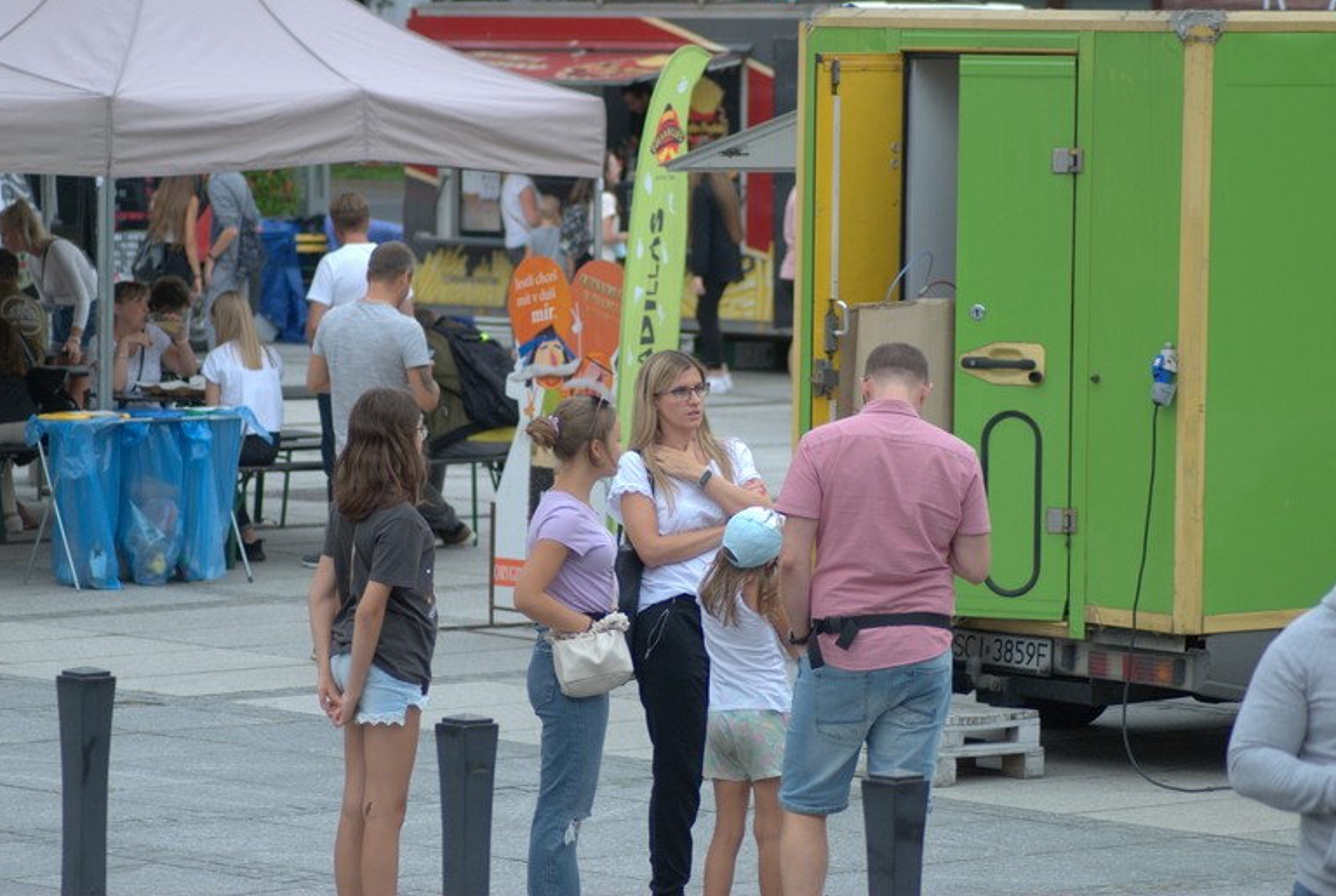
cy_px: 431
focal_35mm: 175
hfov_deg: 11.7
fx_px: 6506
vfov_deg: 7.9
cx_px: 659
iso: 320
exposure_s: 1/160
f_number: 4.2
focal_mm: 112
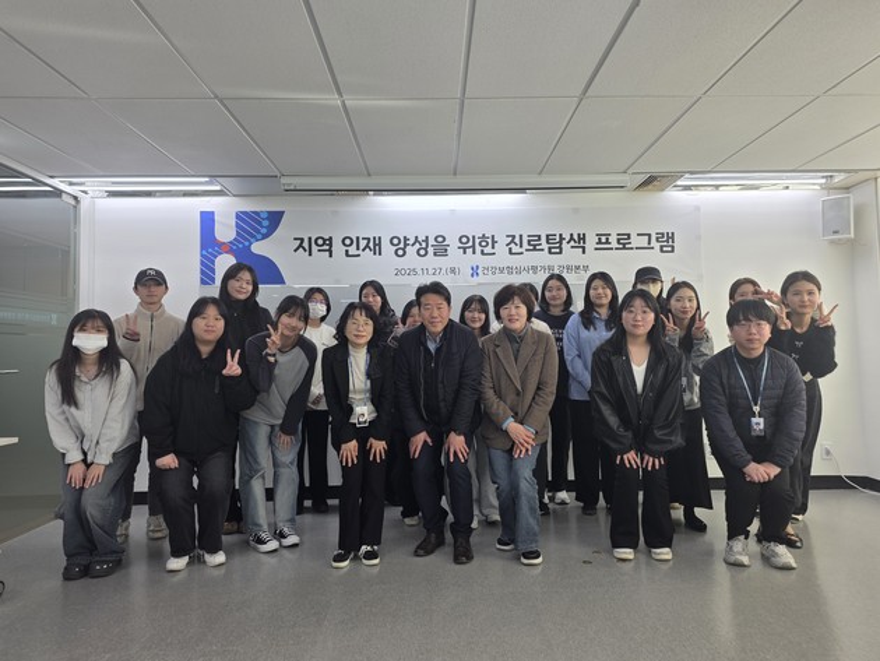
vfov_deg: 58.9
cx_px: 440
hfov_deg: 73.9
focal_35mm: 23
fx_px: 585
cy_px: 330
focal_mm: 6.25
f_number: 1.7
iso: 50
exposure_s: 1/120
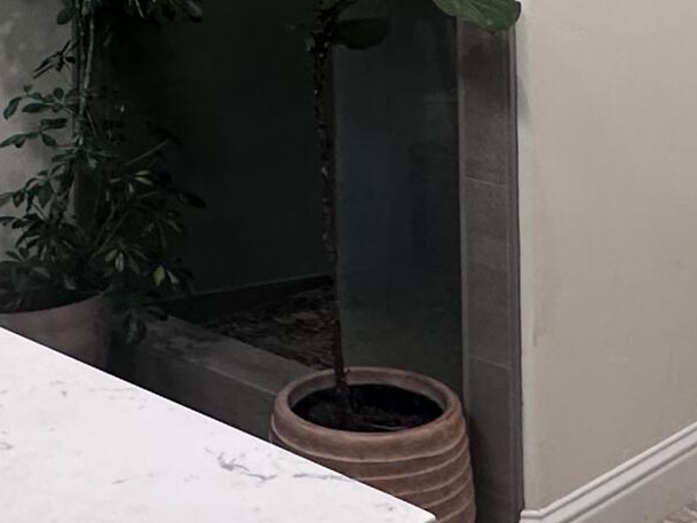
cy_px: -161
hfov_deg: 28.1
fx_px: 1390
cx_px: 309
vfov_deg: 19.6
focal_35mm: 69
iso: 200
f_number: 2.2
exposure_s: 1/120
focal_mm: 2.22
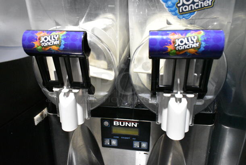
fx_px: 185
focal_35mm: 27
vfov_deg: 48.0
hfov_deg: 67.3
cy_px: 82
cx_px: 123
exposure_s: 1/320
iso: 6400
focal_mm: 18
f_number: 4.5
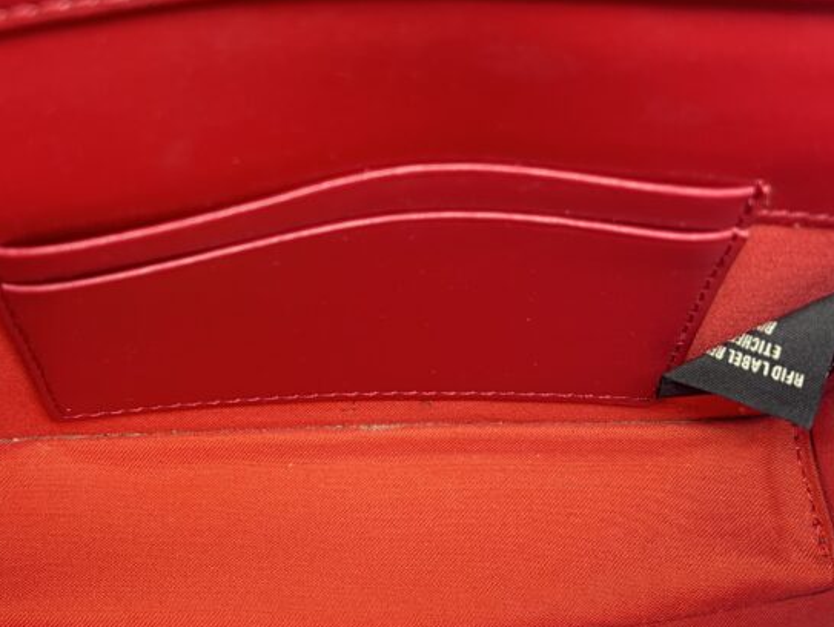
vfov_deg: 29.7
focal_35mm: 49
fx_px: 1181
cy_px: 267
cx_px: 318
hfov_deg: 38.7
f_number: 1.5
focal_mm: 5.7
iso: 125
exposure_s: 1/50
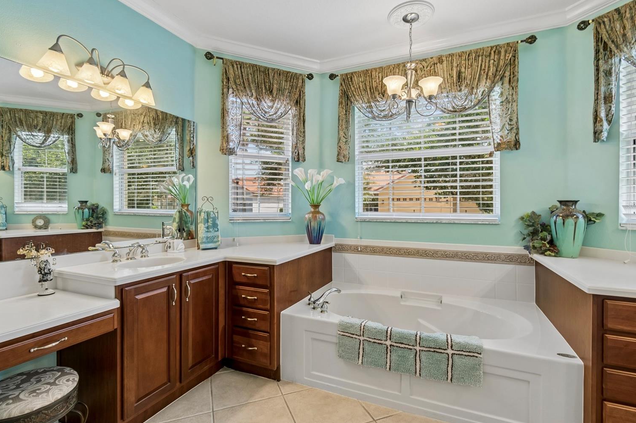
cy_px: 205
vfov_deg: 73.7
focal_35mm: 16
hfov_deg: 96.7
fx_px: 283
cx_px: 324
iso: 100
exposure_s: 1/50
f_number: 7.1
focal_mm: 10
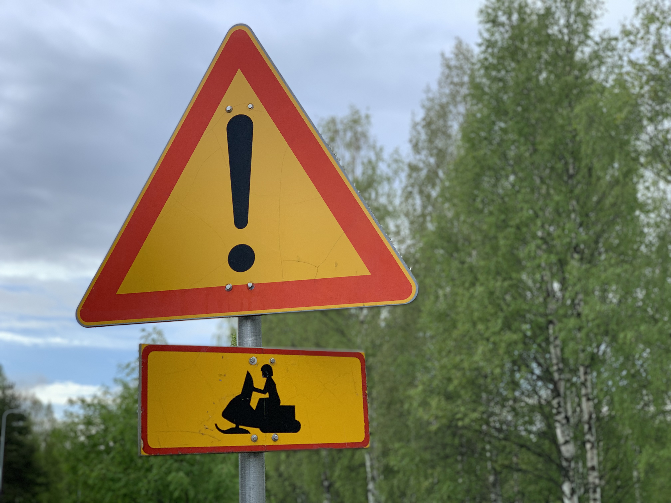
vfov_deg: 28.0
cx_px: 336
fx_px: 1008
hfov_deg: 36.8
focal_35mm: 52
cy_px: 252
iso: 16
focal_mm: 6
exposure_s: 1/564
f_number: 2.4
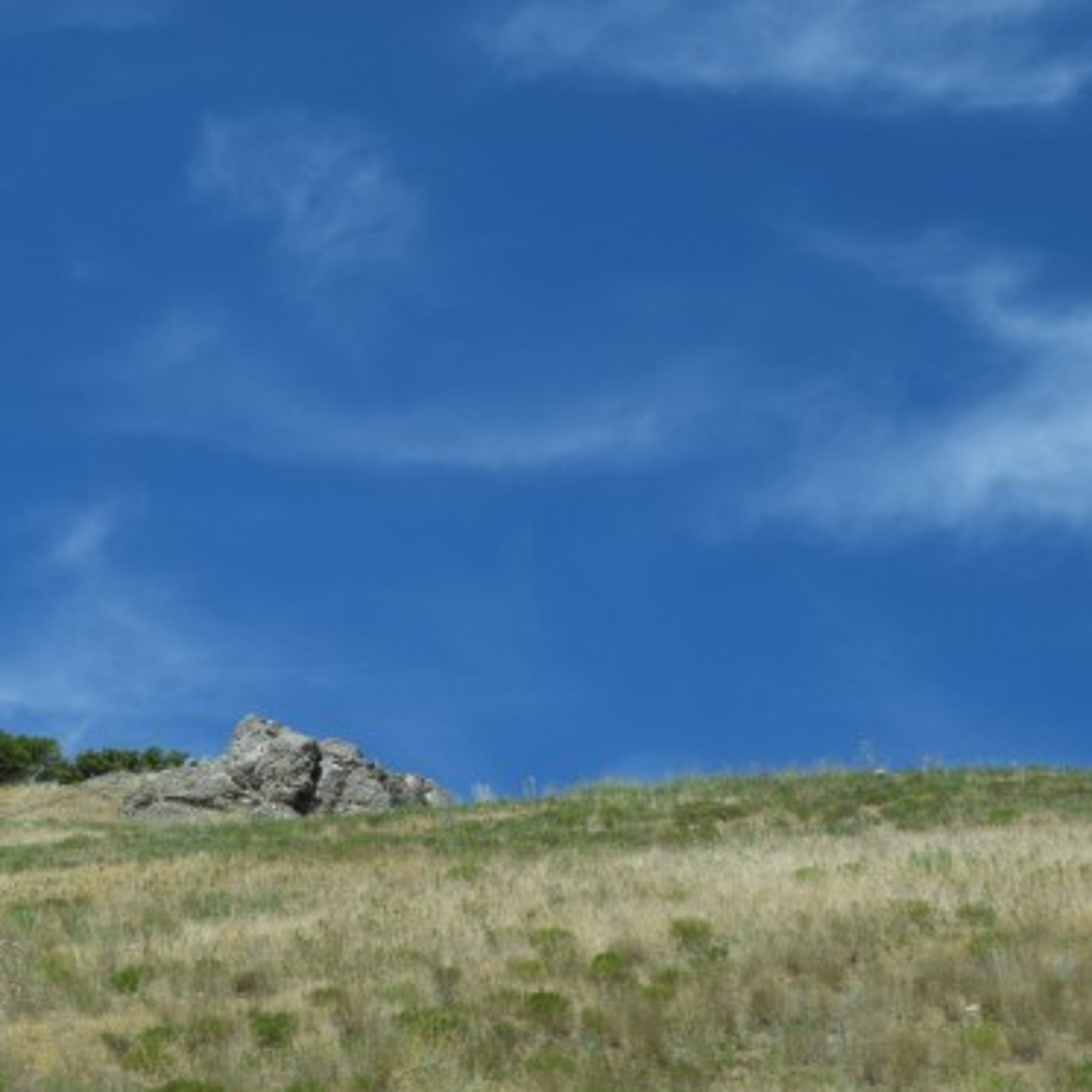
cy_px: 764
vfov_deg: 16.5
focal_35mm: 105
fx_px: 3747
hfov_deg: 16.4
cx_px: 141
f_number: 10
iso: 200
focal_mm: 30
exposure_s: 1/400
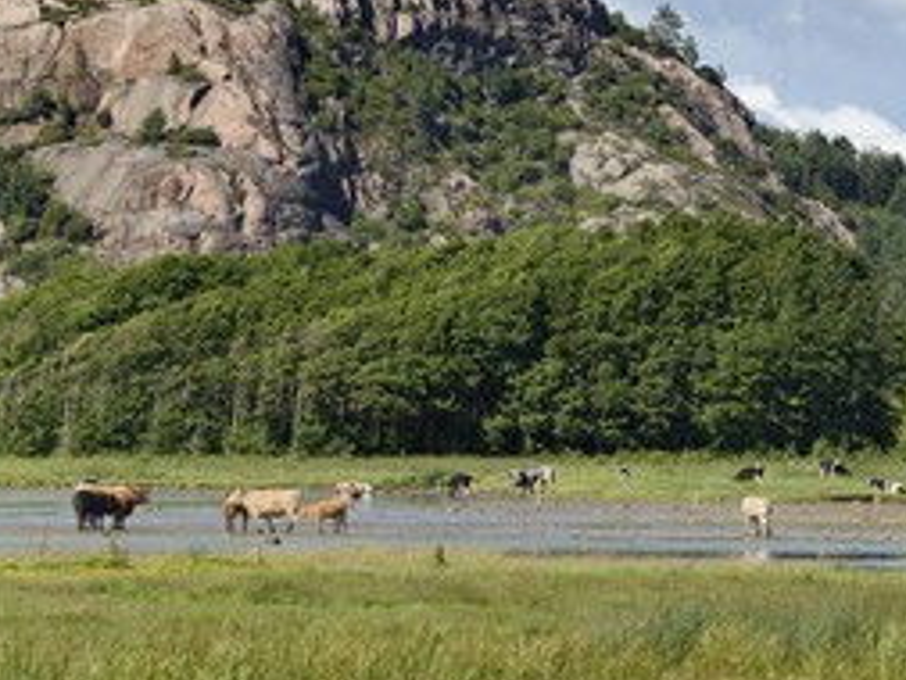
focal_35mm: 287
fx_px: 7515
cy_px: 283
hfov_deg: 6.9
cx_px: 312
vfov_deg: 5.2
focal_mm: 180
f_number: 8
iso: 200
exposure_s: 1/640
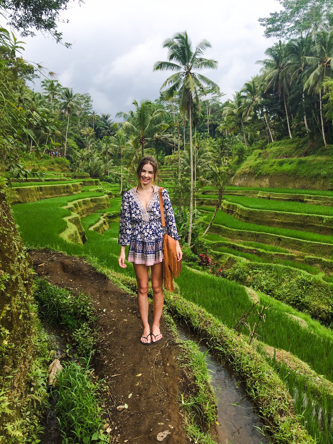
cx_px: 166
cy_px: 222
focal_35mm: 29
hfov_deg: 48.2
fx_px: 372
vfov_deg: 61.7
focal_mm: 4.15
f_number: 2.2
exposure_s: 1/807
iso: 32
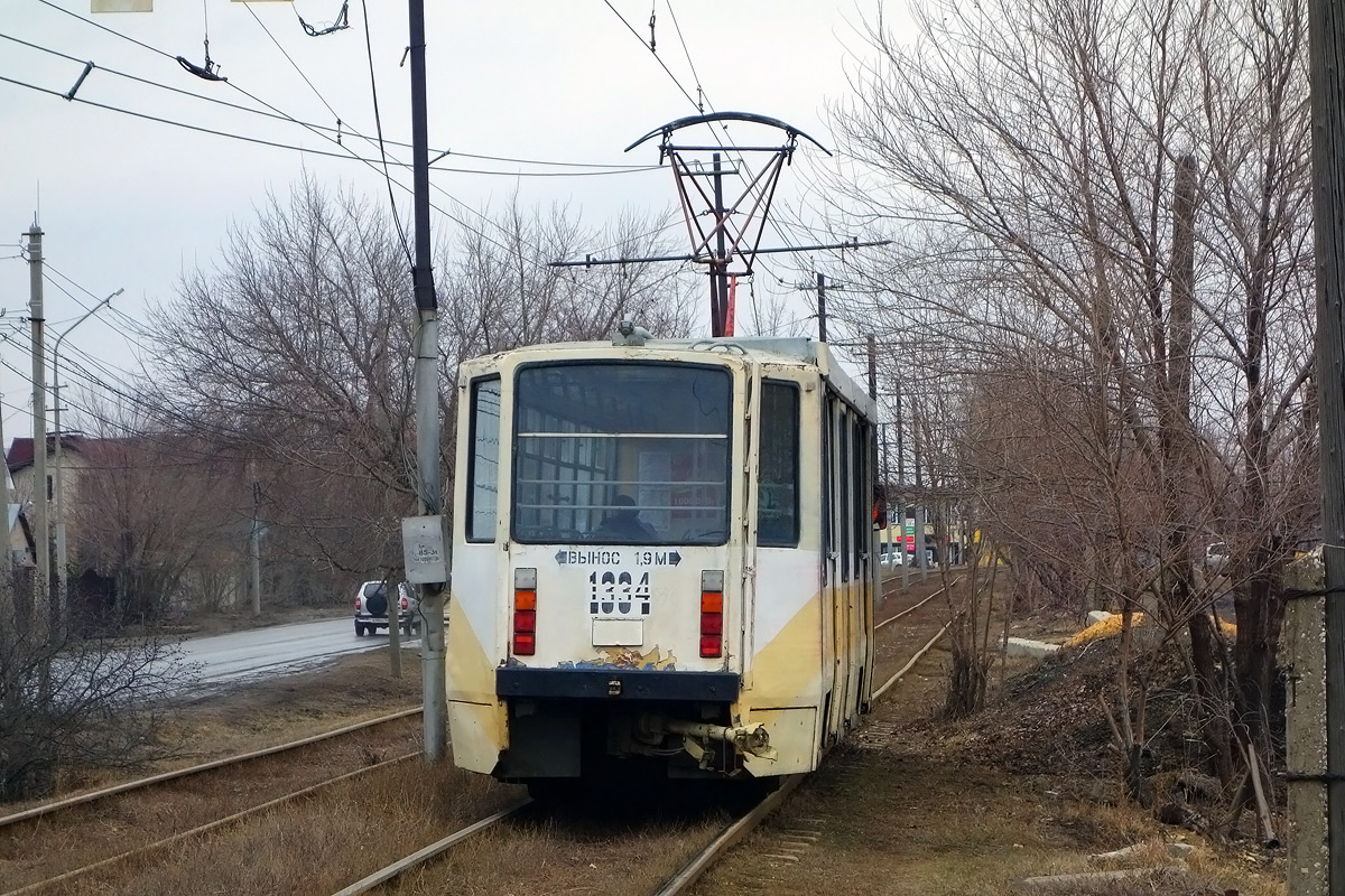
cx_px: 672
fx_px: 3736
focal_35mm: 100
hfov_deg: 20.4
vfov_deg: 13.7
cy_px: 448
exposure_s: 1/500
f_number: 4.9
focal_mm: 37.1
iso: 400
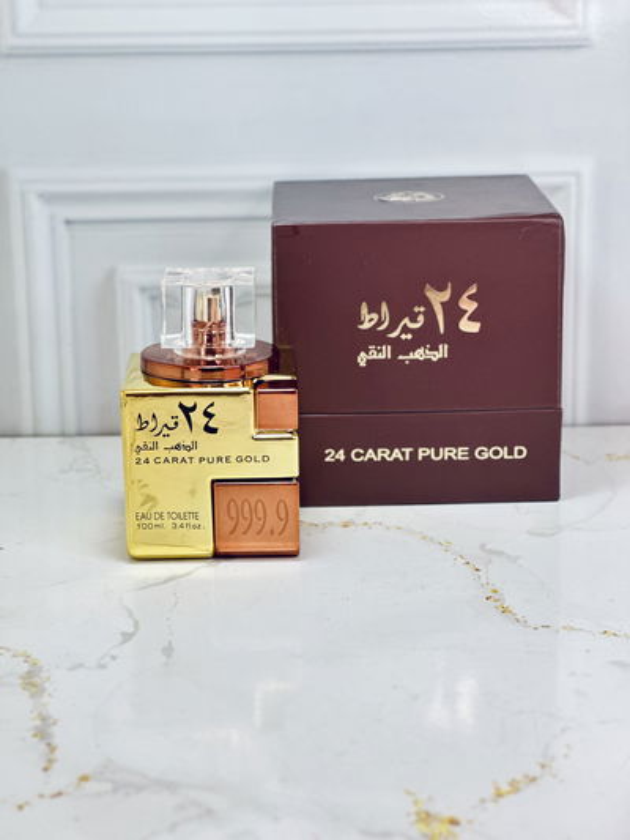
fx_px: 1868
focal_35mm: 77
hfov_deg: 19.1
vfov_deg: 25.3
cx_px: 315
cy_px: 420
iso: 125
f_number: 2.8
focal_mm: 9
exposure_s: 1/100
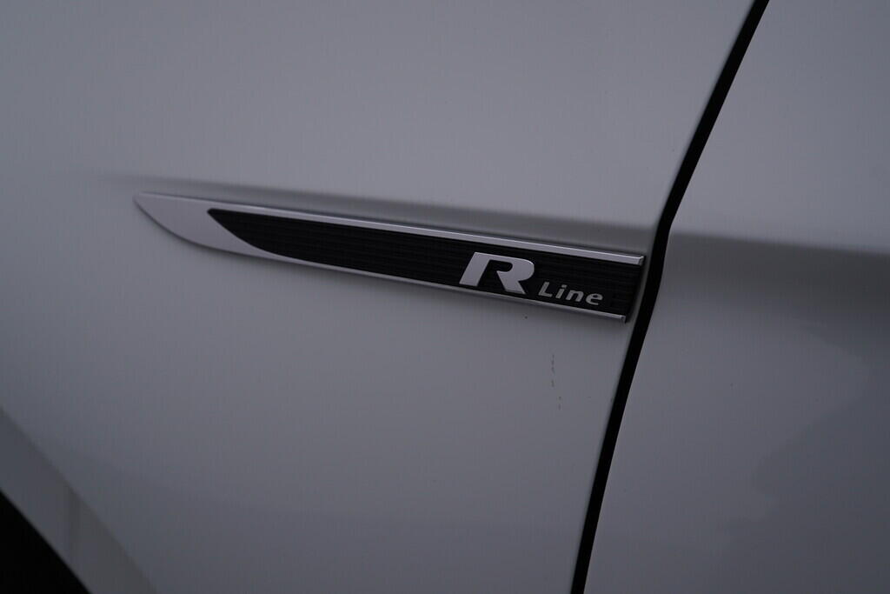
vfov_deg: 36.9
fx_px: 890
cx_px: 445
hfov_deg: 53.1
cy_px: 297
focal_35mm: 36
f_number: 5.6
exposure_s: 1/160
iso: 125
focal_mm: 24
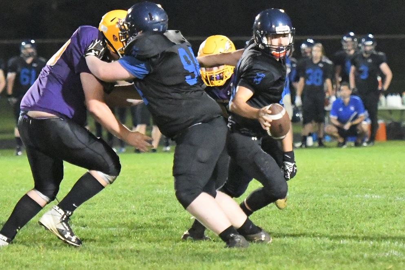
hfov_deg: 11.0
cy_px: 135
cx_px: 202
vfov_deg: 7.3
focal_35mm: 188
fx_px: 2109
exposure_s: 1/800
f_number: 2.8
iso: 20000
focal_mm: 125
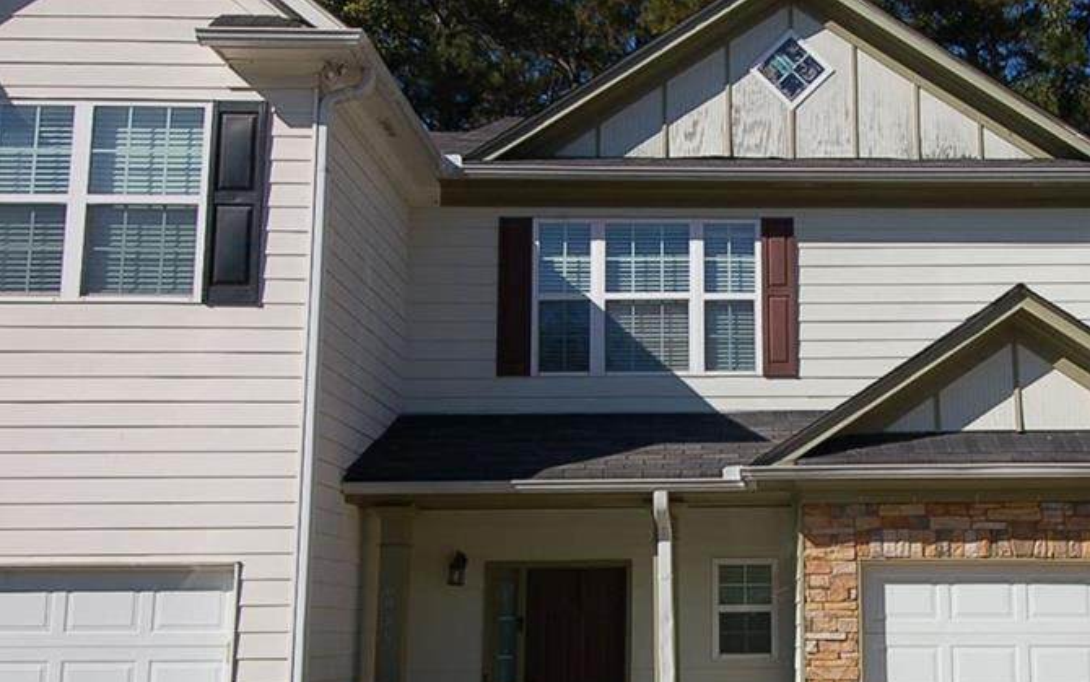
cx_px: 779
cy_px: 448
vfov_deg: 30.4
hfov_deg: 46.0
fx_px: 1248
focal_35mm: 42
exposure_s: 1/400
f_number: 10
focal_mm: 18
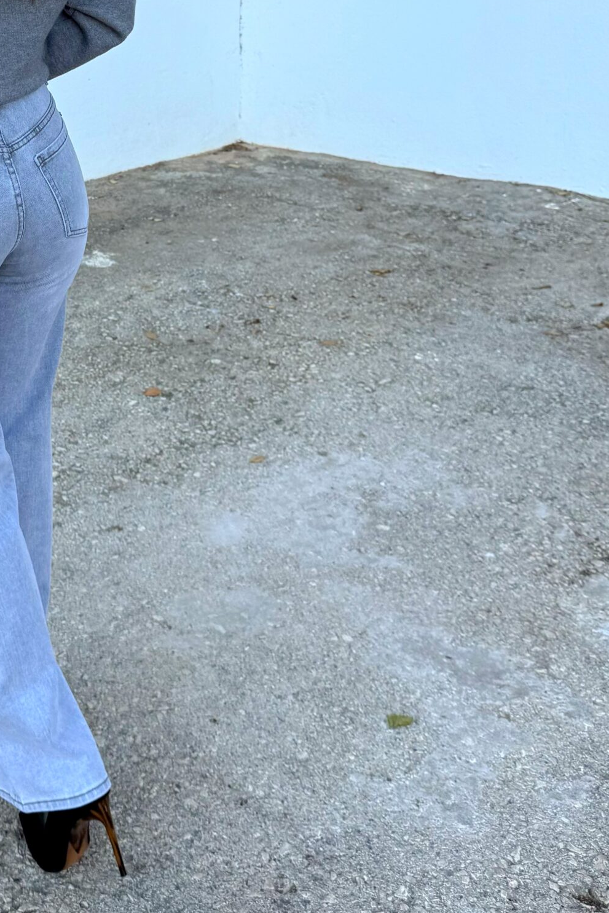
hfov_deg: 29.5
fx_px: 1091
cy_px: 200
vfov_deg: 43.6
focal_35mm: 43
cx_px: 23
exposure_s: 1/426
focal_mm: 6.76
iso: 80
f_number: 1.78
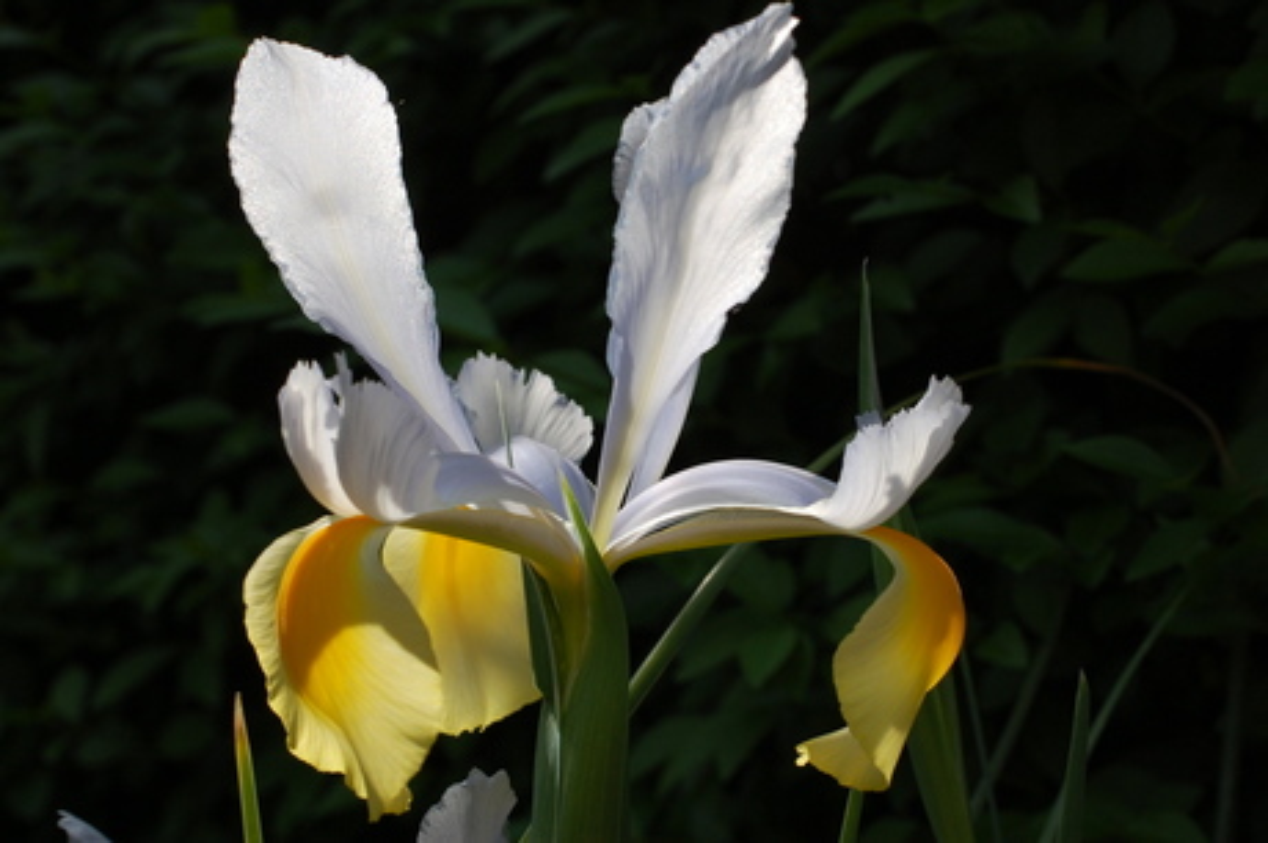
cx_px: 634
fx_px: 2640
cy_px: 422
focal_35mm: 75
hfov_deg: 27.0
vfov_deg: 18.2
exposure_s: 1/250
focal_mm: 50
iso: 200
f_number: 9
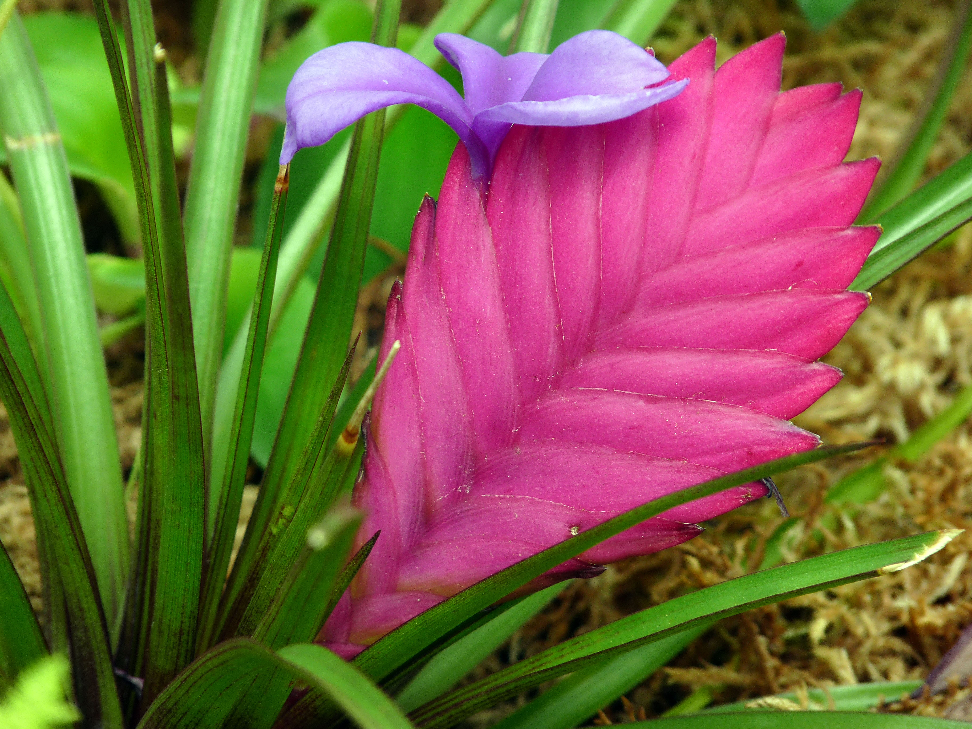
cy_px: 364
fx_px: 13647
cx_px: 486
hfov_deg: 4.1
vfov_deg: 3.1
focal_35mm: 486
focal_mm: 86.4
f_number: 4.4
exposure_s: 1/160
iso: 100
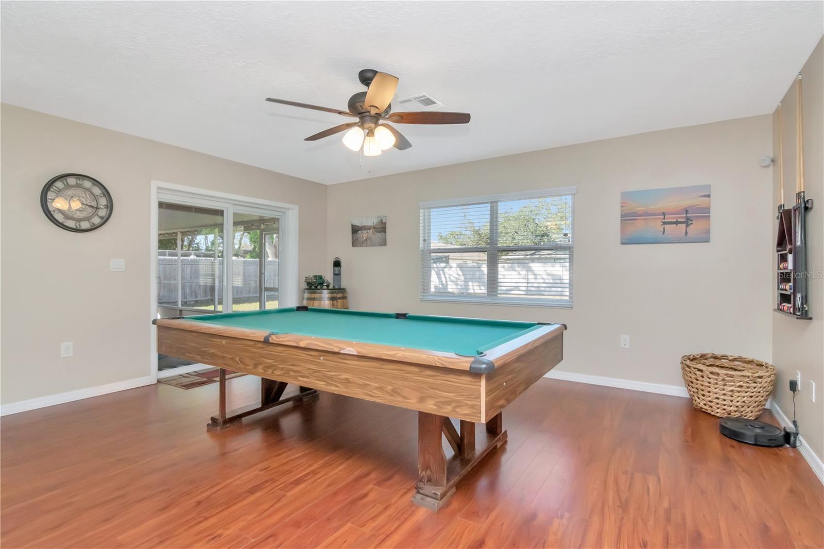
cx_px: 412
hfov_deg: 95.0
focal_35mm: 16
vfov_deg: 72.0
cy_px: 274
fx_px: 378
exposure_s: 1/80
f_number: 11
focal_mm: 11
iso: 1000
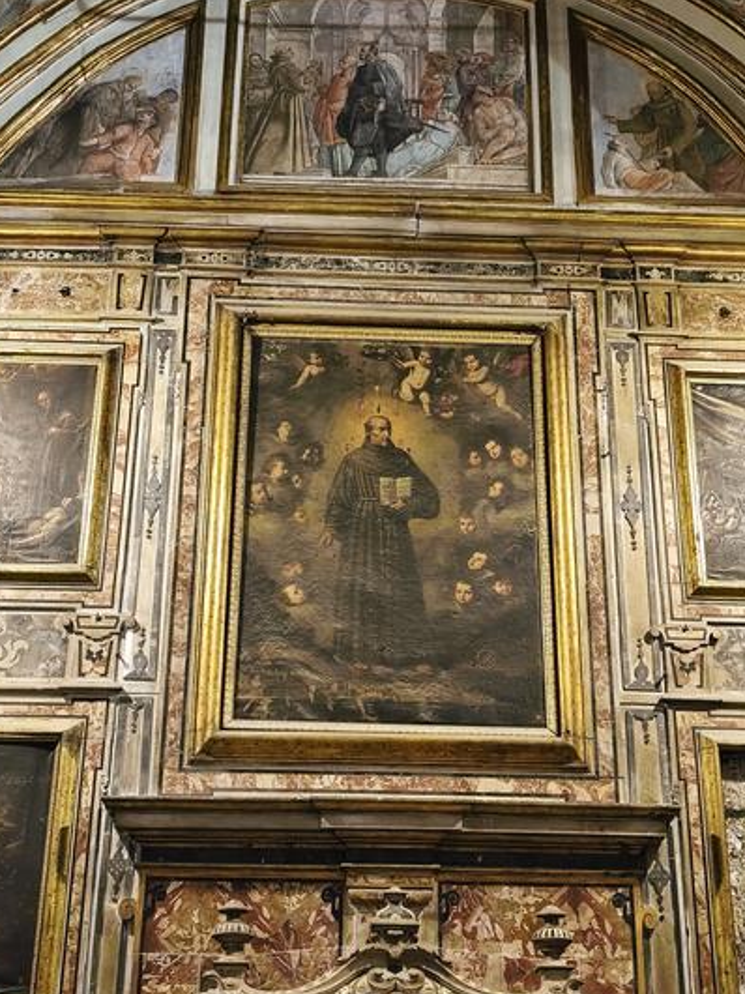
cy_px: 496
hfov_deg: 28.0
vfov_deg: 36.8
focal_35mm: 52
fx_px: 1493
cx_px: 395
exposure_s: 1/33.3
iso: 1250
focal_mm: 6.14
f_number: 1.65
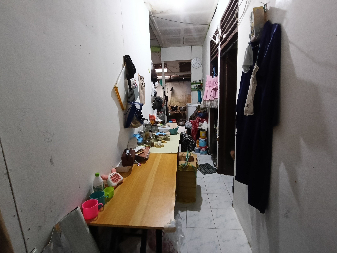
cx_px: 168
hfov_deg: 94.5
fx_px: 156
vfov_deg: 78.1
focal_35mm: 16
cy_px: 126
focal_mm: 1.68
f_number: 2.2
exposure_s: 1/33.3
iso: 500
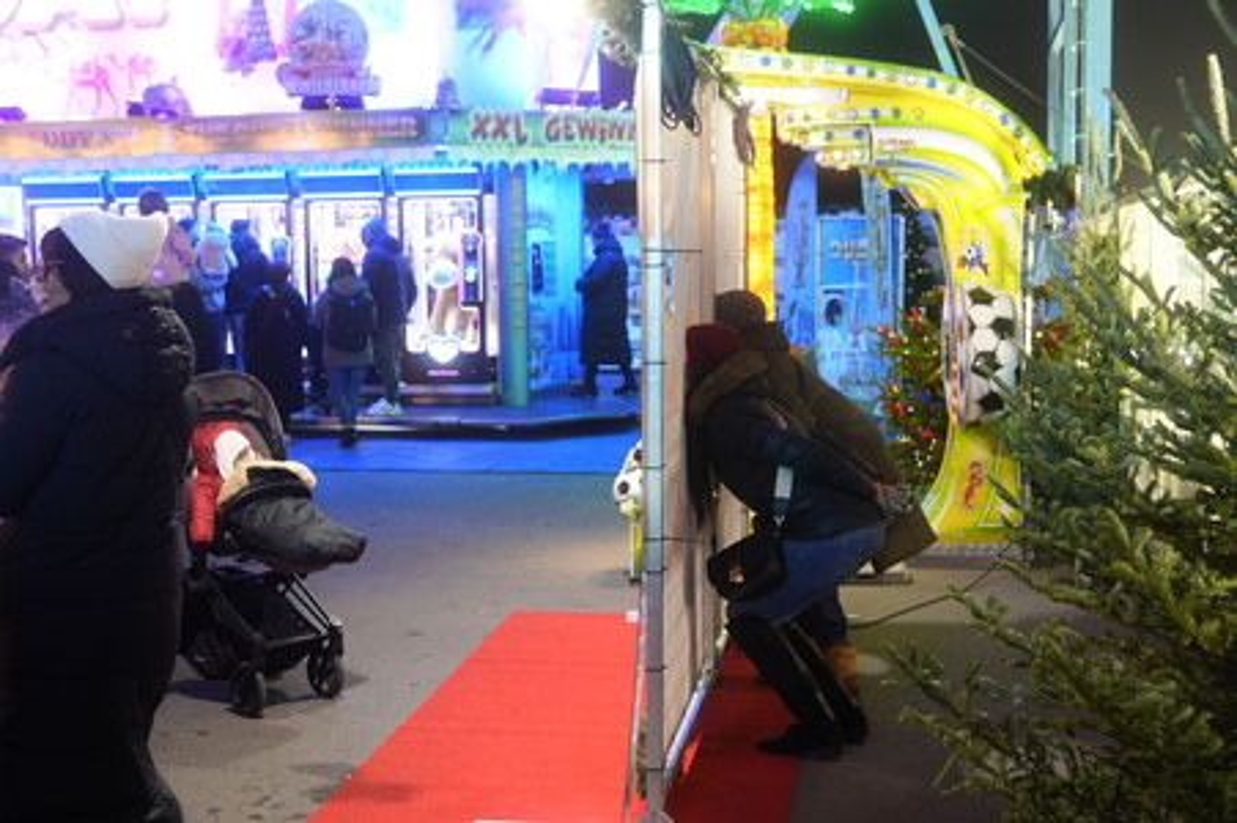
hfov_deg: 43.6
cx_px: 618
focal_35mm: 45
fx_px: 1545
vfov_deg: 29.8
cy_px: 412
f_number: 2.8
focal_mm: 30
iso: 640
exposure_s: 1/60
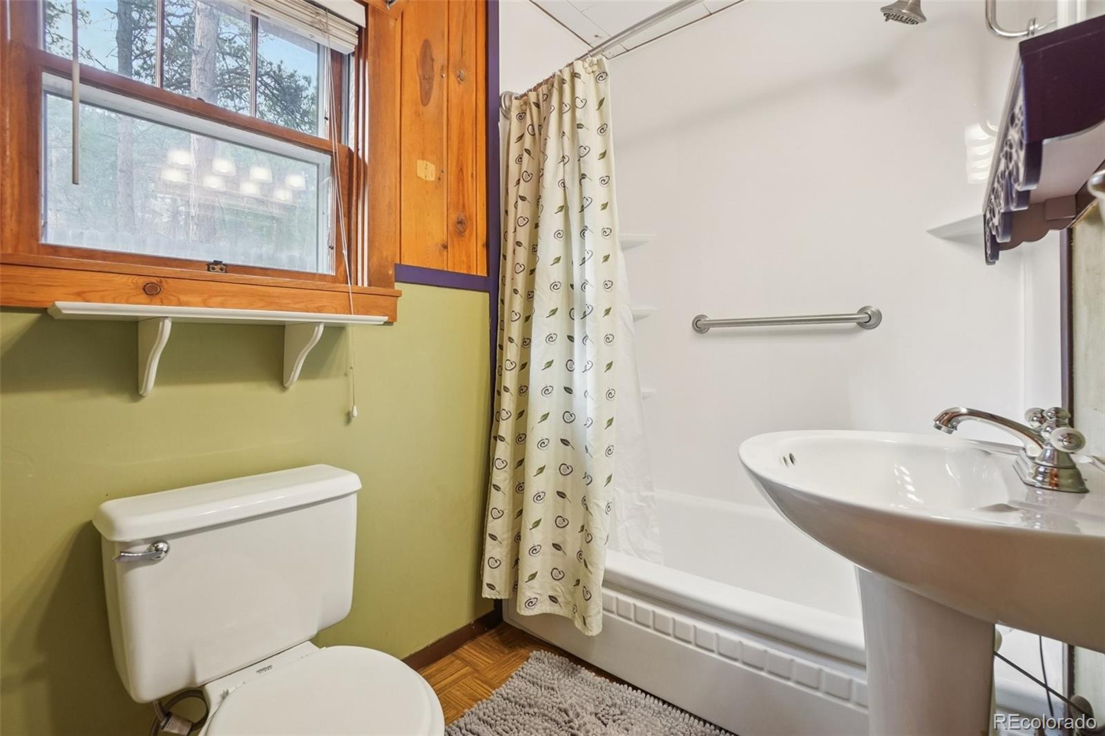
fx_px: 460
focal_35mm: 15
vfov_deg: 77.3
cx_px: 552
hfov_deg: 100.4
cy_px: 368
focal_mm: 10
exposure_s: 1/15
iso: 400
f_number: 8
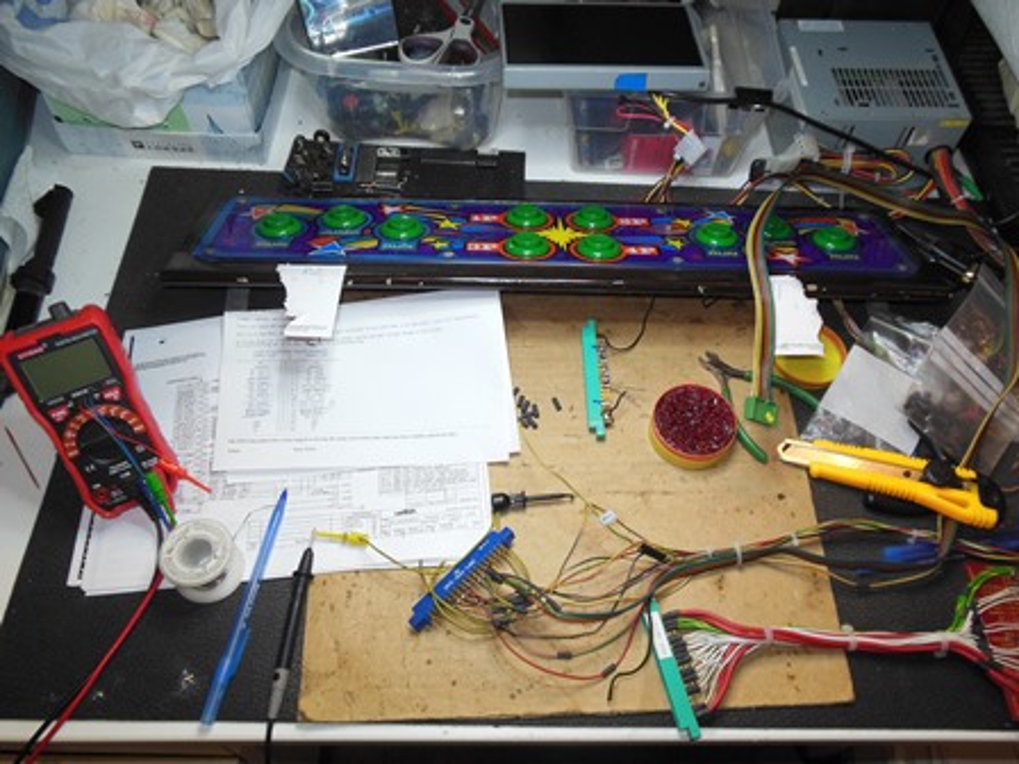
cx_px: 510
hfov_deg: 69.4
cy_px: 382
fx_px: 736
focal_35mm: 25
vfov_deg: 54.9
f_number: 3.2
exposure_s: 1/30
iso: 125
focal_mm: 4.5
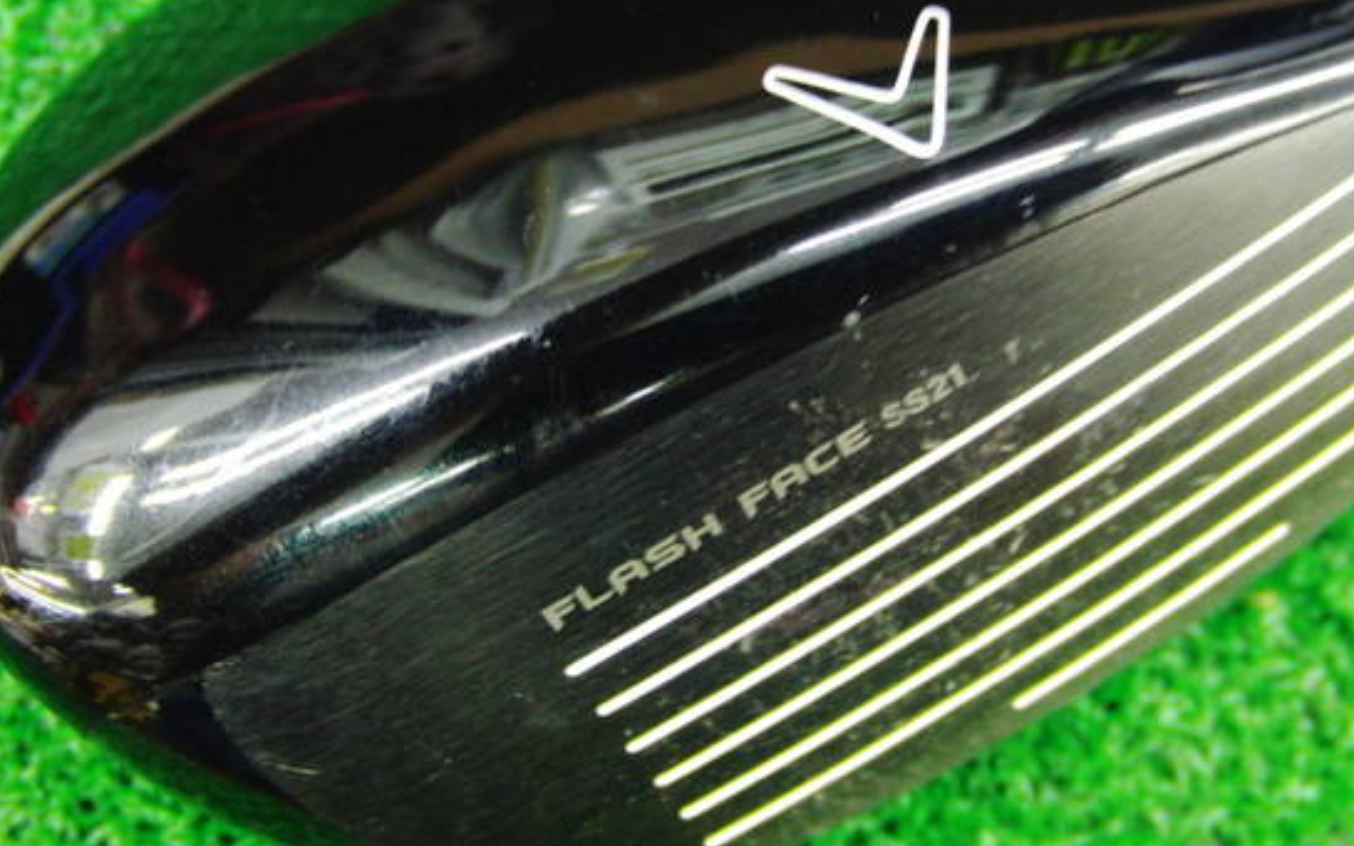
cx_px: 741
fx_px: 1697
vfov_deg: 27.9
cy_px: 345
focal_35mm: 46
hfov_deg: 43.4
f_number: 3.6
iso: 400
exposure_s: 1/10
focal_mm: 6.42
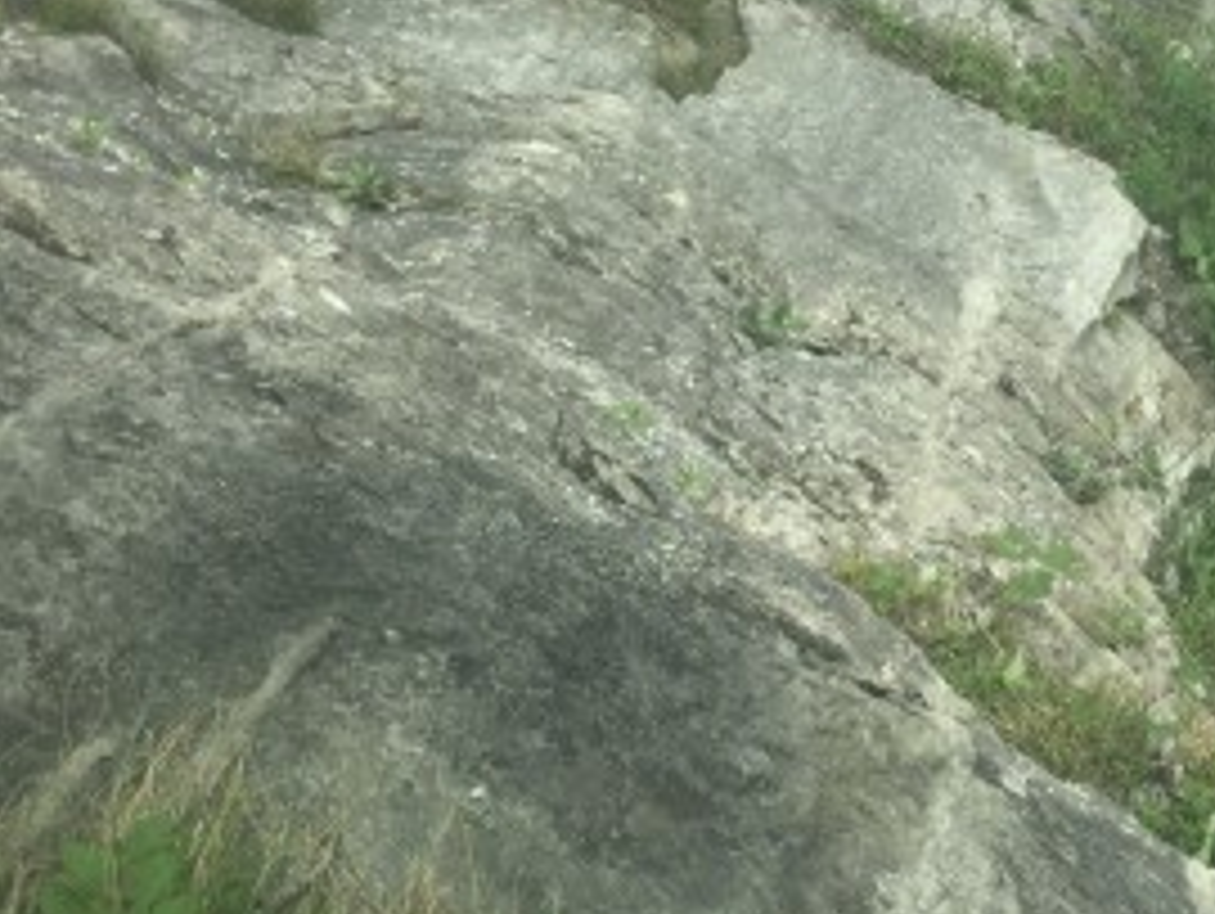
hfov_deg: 26.2
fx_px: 2565
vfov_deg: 19.8
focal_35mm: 73
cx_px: 945
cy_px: 108
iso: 32
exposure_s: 1/1647
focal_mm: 4.15
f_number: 2.2
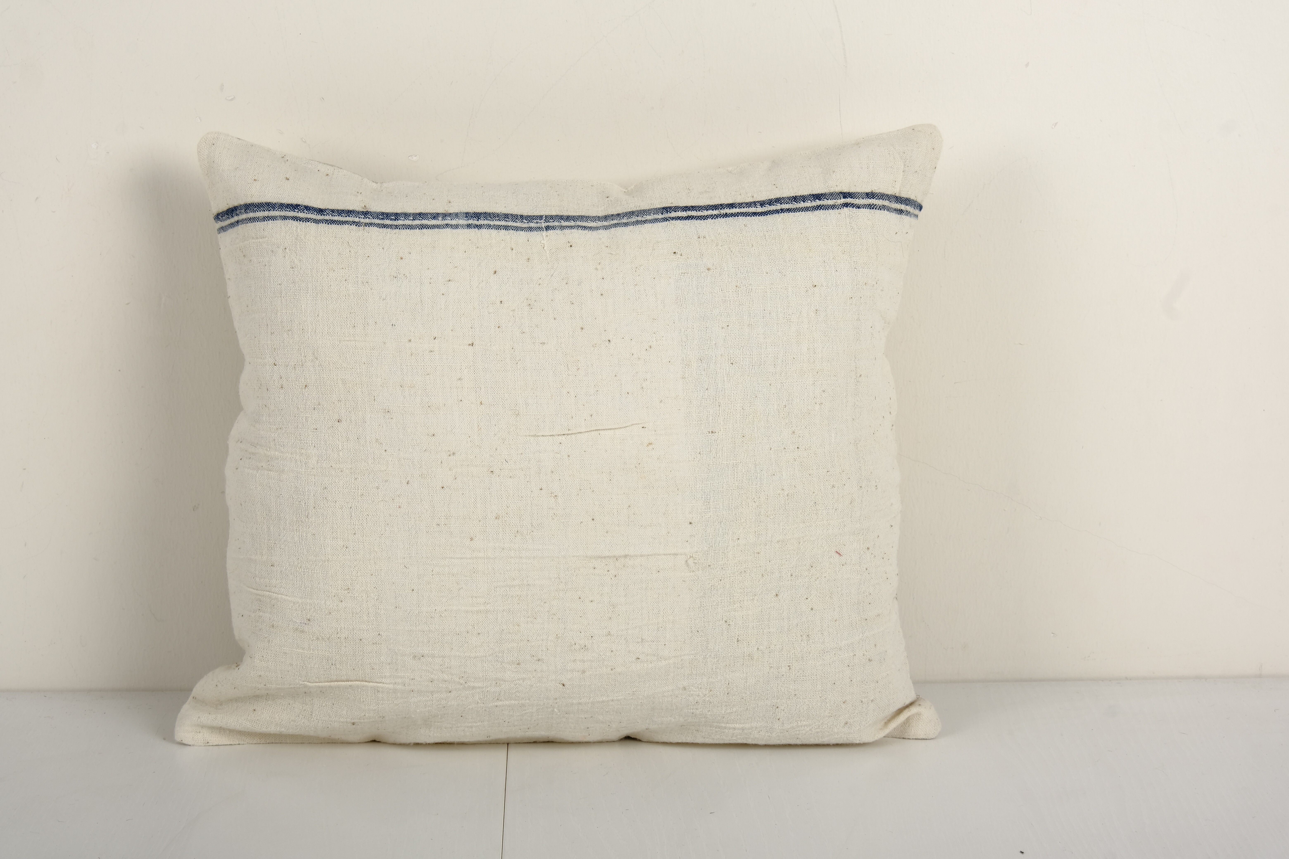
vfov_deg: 17.9
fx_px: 2721
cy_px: 430
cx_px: 644
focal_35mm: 76
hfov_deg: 26.7
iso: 80
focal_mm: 50.5
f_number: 16
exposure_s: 1/160
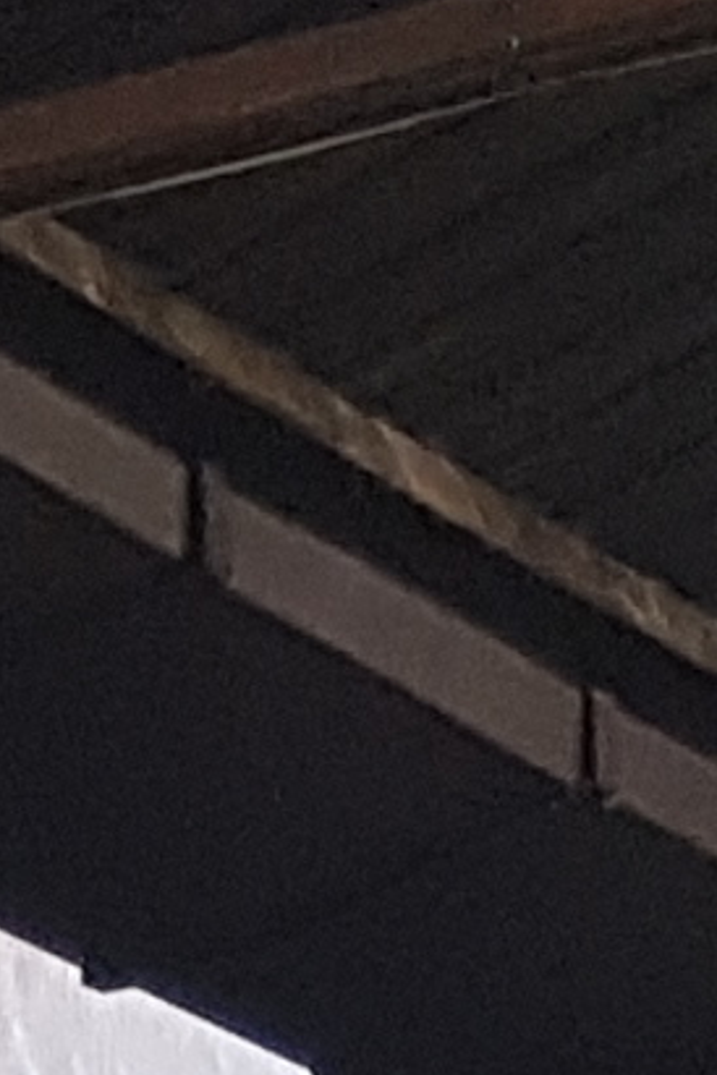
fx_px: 7916
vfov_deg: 6.6
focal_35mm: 265
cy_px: 3923
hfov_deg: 5.1
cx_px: -869
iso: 125
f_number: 1.7
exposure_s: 1/50
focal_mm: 4.2
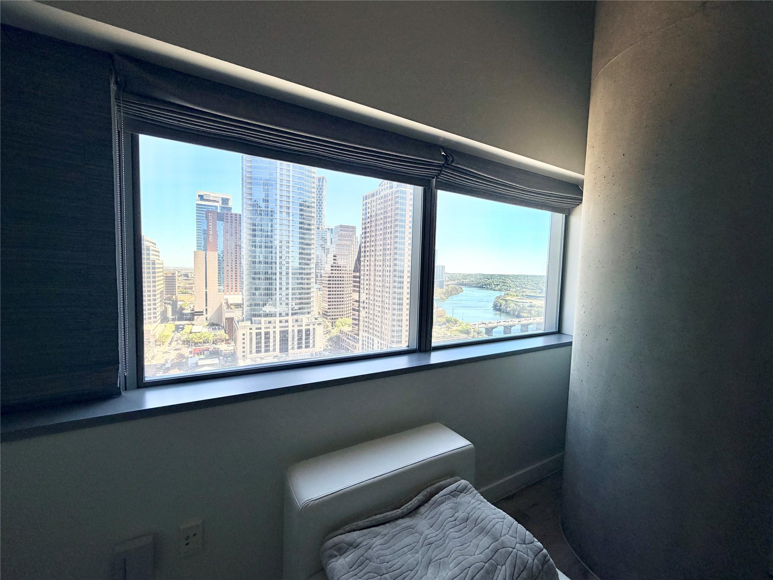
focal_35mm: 14
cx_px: 386
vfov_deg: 85.7
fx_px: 313
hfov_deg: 102.1
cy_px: 290
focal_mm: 2.22
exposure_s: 1/502
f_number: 2.2
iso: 64
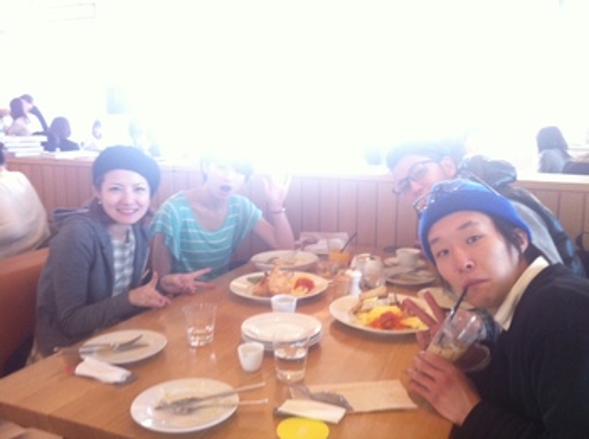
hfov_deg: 52.7
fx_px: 594
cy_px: 220
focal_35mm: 35
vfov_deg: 40.6
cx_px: 294
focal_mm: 3.85
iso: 160
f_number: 2.8
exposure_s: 1/17
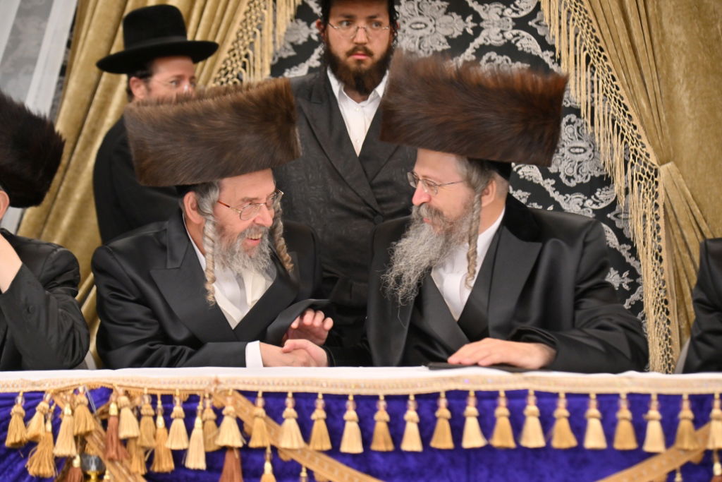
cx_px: 361
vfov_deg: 14.9
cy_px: 241
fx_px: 1845
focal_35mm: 92
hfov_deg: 22.1
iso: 800
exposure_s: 1/250
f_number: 4
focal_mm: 92
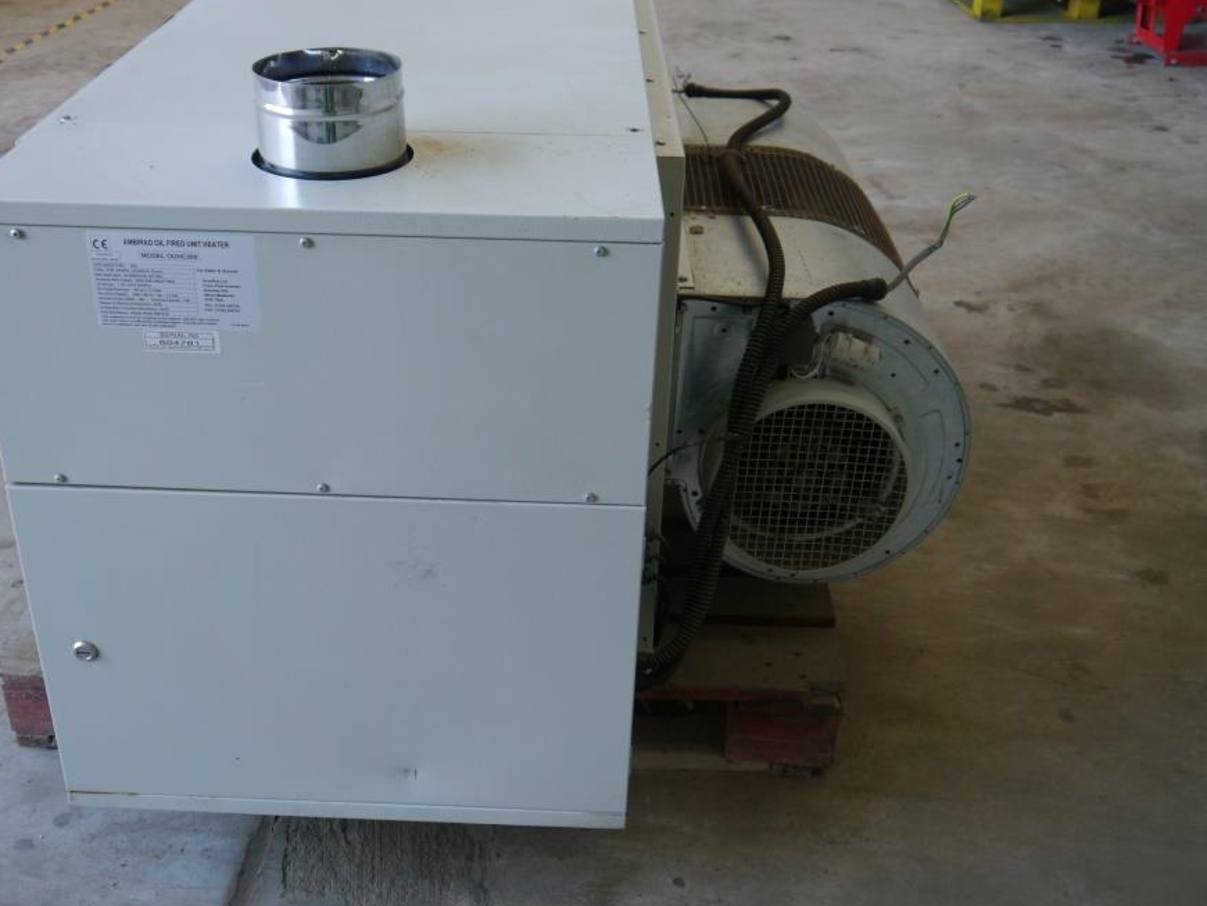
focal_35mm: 40
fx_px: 1395
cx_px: 519
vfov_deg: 36.0
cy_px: 425
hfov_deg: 46.7
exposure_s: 1/60
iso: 320
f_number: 4
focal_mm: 17
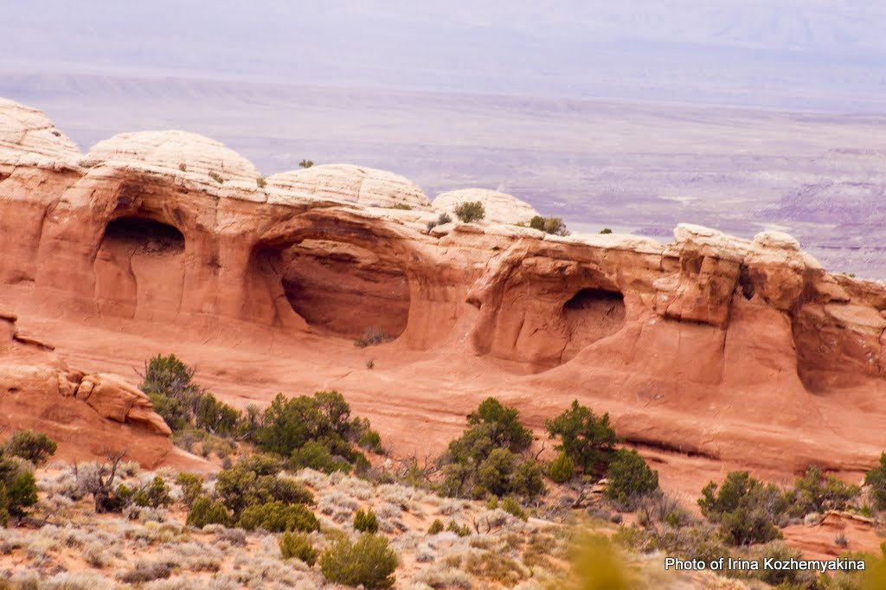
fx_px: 7750
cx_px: 443
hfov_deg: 6.5
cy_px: 295
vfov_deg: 4.4
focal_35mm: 315
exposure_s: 1/80
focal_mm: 210
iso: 200
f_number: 8
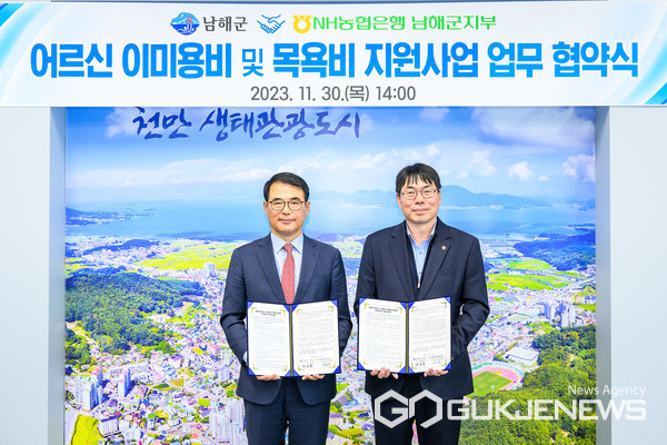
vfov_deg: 24.6
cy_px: 222
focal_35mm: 55
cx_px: 334
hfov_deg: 36.2
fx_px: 1019
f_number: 4
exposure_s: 1/200
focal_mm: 55
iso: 2000
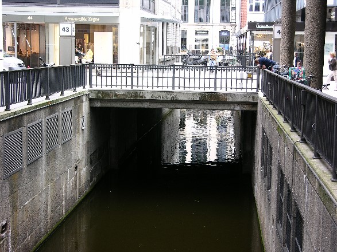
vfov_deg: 21.0
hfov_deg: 27.8
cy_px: 126
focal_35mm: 70
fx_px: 681
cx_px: 168
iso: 50
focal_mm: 17.8
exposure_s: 1/43.2
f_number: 3.7
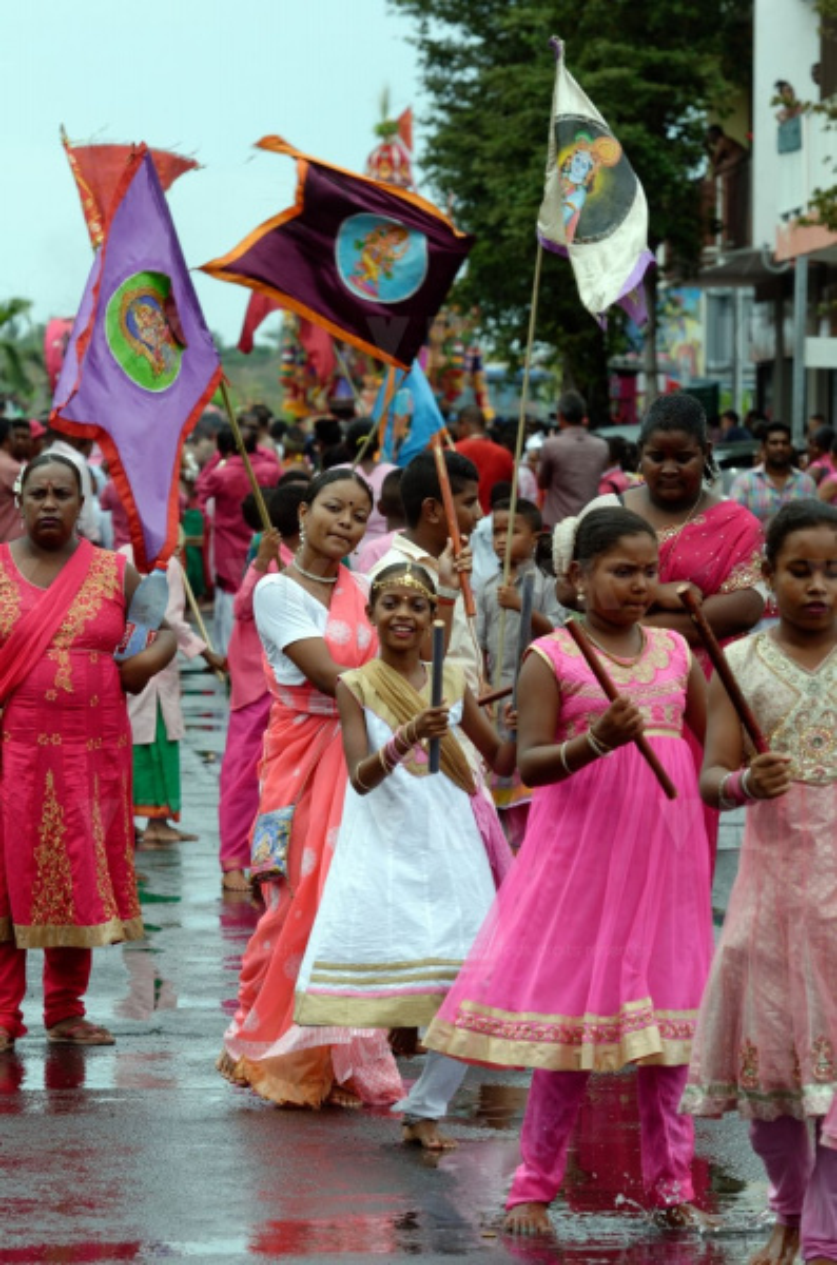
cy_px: 632
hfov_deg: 6.3
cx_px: 418
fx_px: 7624
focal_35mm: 218
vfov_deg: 9.5
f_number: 8
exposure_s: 1/400
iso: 200
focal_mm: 145
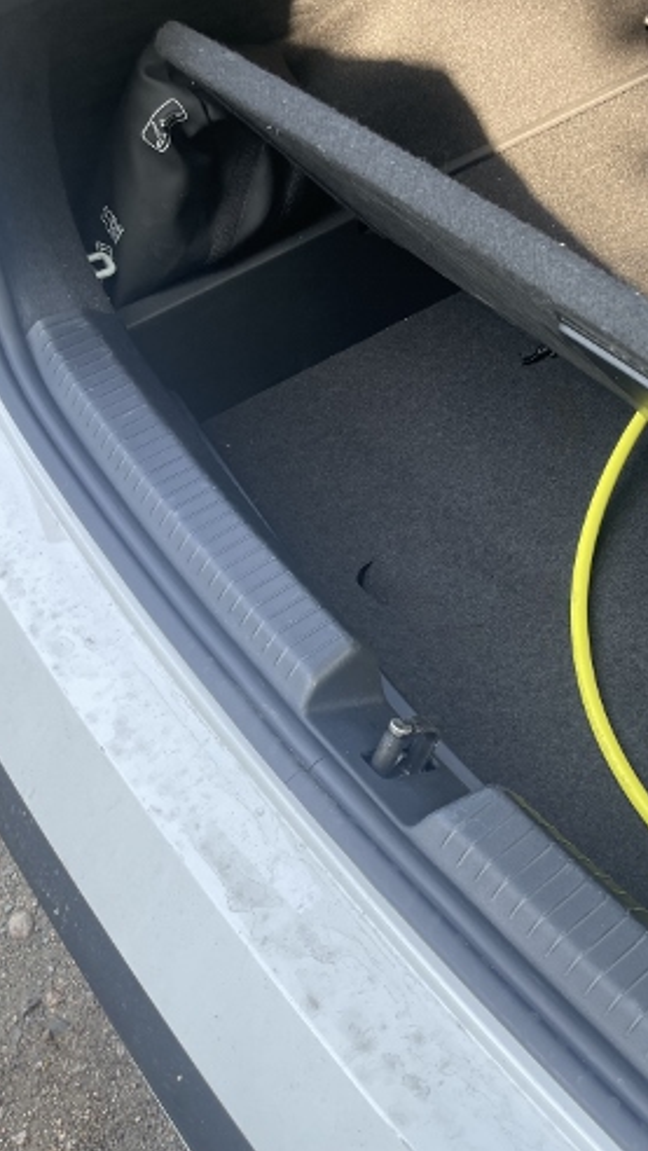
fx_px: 1160
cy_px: 574
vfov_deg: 52.8
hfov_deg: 30.4
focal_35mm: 38
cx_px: 522
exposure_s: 1/121
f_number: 1.6
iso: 32
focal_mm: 4.2
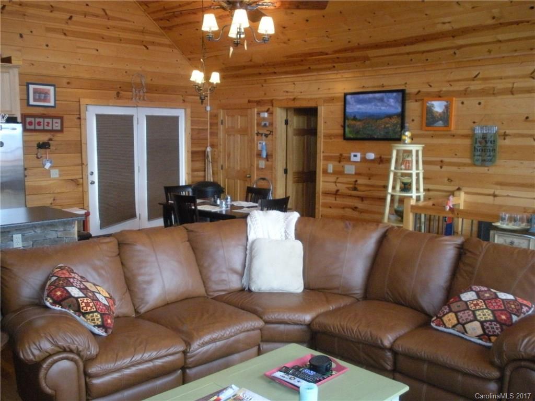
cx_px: 268
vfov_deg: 39.7
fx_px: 556
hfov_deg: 51.4
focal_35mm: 36
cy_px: 200
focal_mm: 6.3
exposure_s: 1/30
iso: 463
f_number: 3.5
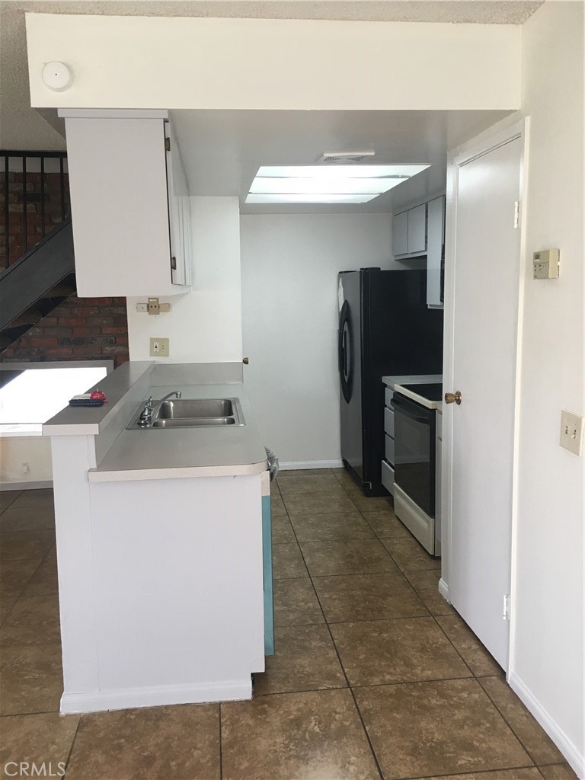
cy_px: 390
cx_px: 292
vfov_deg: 61.7
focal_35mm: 29
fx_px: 653
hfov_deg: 48.2
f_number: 2.2
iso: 32
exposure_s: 1/30
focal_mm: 4.15
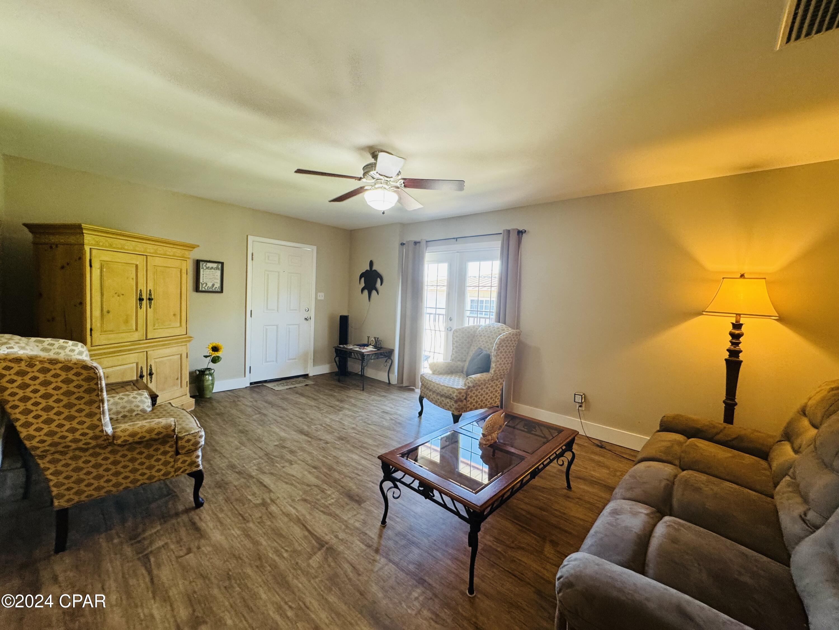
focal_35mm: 14
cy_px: 315
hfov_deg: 102.1
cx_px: 420
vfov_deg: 85.7
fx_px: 339
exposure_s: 1/60
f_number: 2.2
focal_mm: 2.22
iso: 200
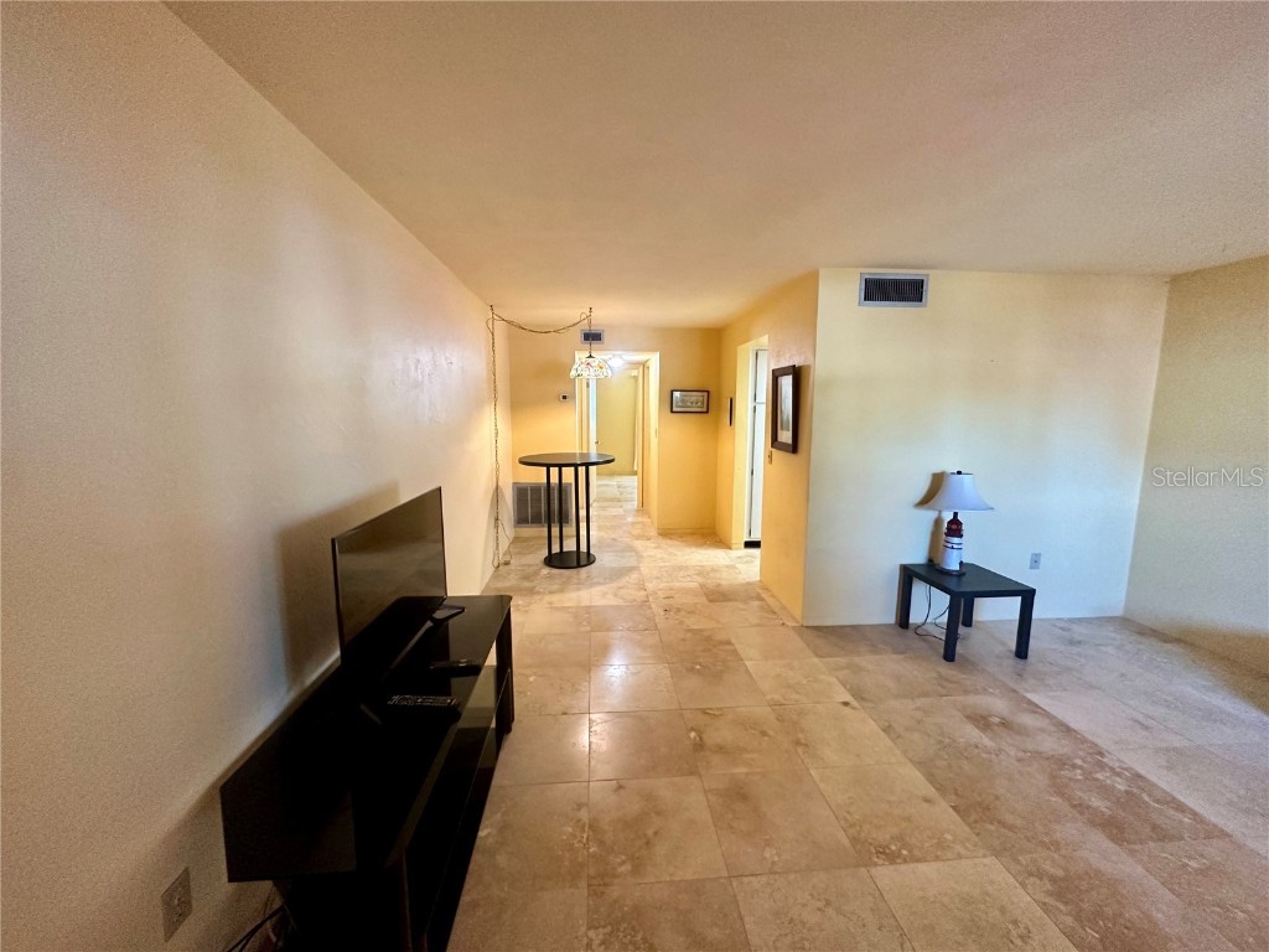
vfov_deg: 85.7
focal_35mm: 14
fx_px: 513
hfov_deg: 102.1
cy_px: 476
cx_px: 634
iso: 400
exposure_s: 1/60
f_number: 2.2
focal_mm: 2.22
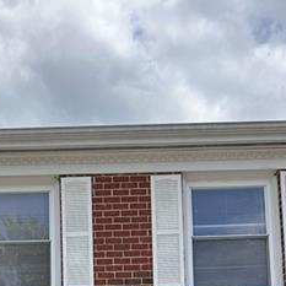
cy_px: 412
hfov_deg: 24.1
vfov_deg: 21.3
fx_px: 654
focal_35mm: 70
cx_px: 41
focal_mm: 6.86
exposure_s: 1/5263
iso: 80
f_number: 1.78
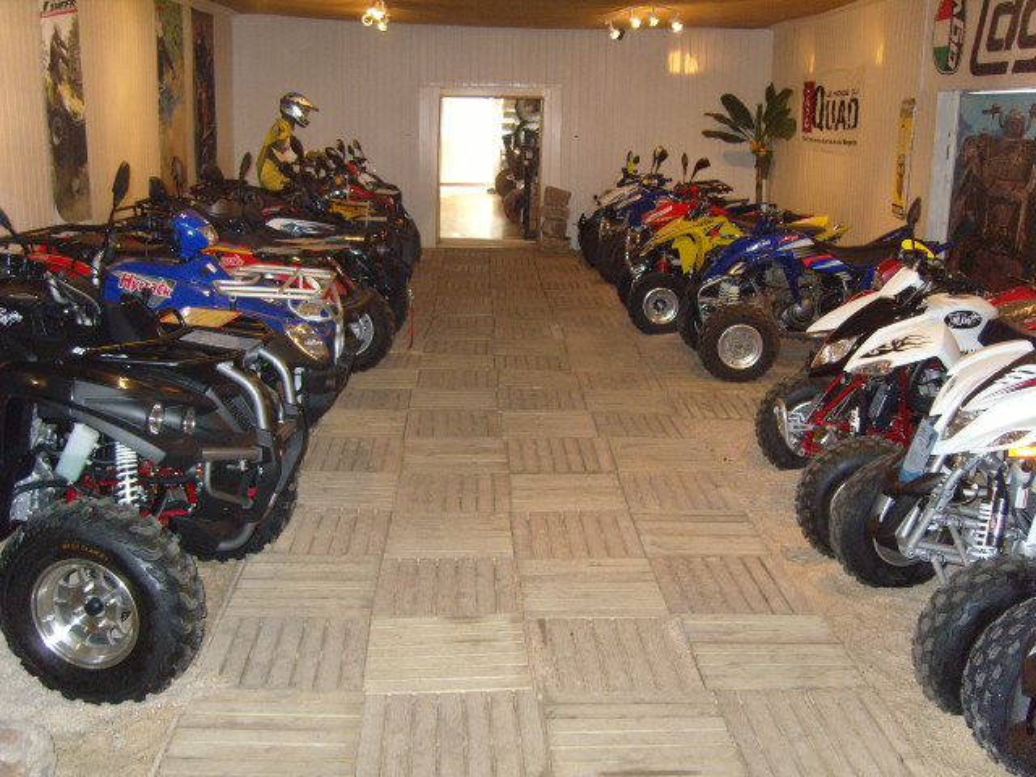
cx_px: 518
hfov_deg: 52.6
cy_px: 388
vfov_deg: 40.7
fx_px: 1047
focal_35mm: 35
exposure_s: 1/30
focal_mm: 7.4
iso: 400
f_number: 2.8
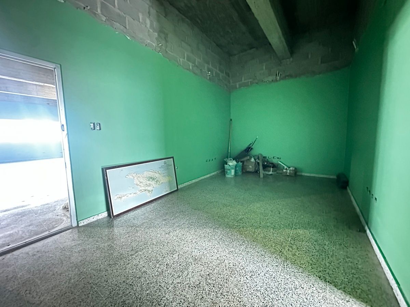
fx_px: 166
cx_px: 205
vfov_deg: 85.7
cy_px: 154
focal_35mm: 14
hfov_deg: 102.1
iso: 2500
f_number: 2.2
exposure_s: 1/17
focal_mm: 2.22
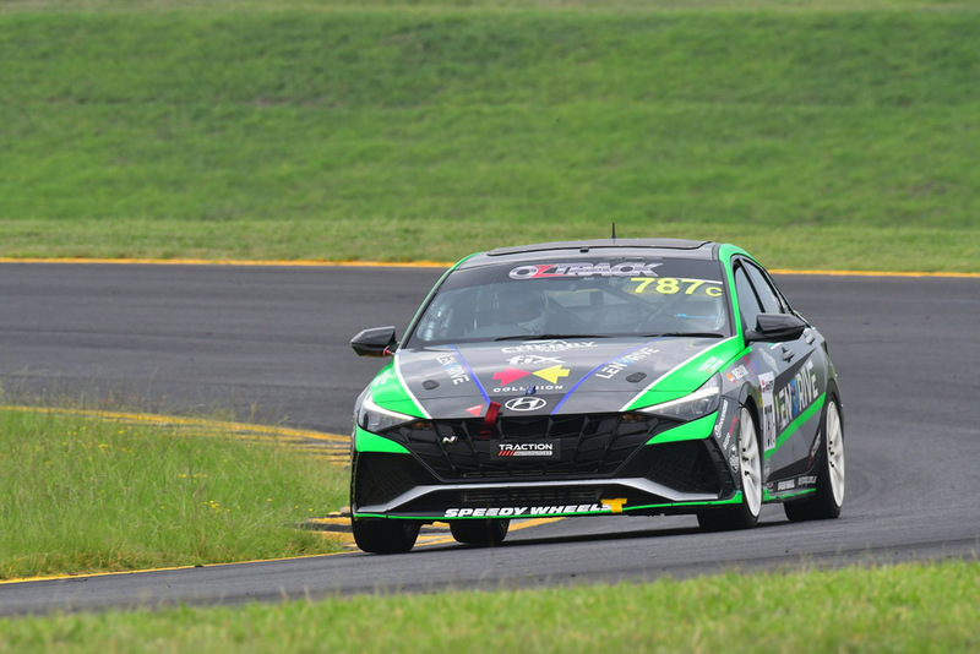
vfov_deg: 2.2
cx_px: 490
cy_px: 327
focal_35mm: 630
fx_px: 17155
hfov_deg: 3.3
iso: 1000
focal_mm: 420
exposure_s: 1/640
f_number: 10
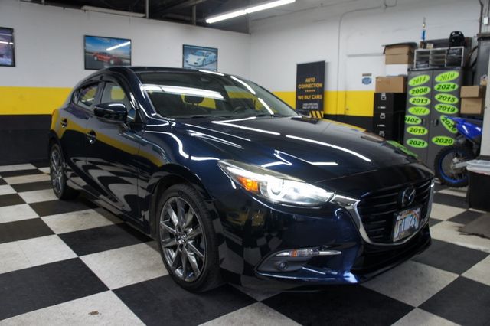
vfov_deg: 47.9
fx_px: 367
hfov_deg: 67.4
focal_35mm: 27
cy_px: 163
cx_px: 245
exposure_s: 1/30
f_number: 3.5
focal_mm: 18
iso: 200
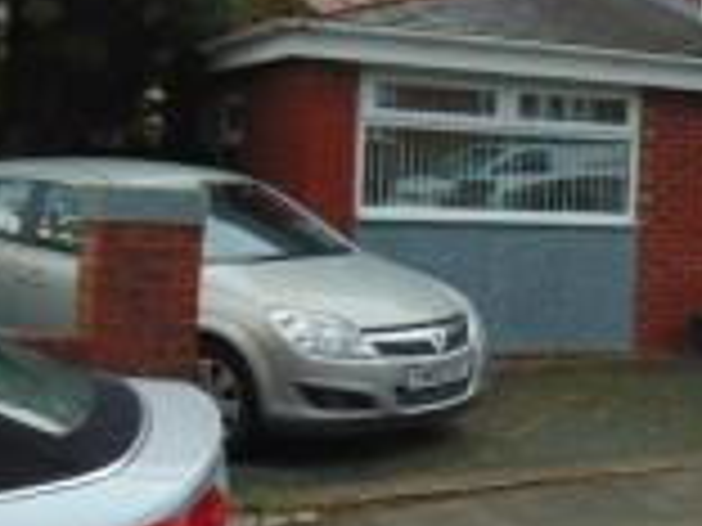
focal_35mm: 68
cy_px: 101
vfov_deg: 21.3
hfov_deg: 27.6
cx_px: 628
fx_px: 1379
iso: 80
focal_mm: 4.5
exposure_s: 1/125
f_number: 3
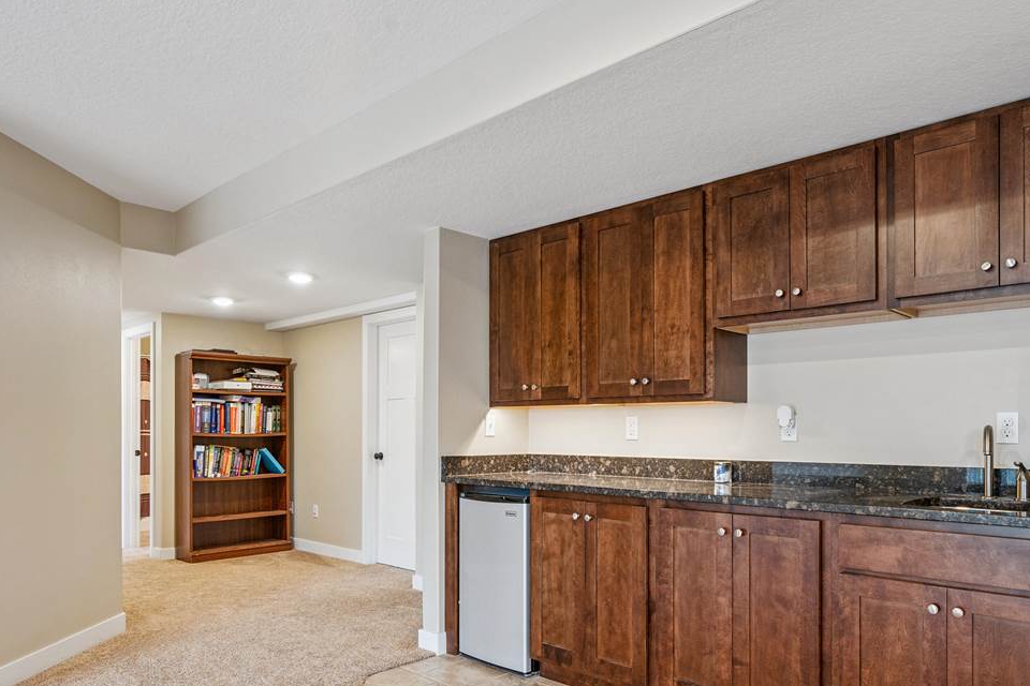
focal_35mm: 24
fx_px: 687
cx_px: 546
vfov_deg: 52.7
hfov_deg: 73.7
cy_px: 421
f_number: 8
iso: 400
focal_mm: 18
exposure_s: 1/4
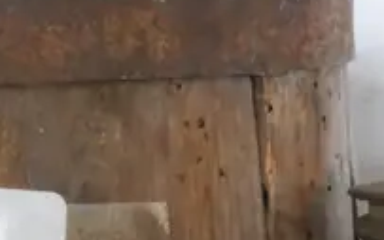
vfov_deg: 6.9
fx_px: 1905
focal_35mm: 182
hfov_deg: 11.5
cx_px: 227
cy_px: 524
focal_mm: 17
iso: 3200
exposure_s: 1/50
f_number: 4.5
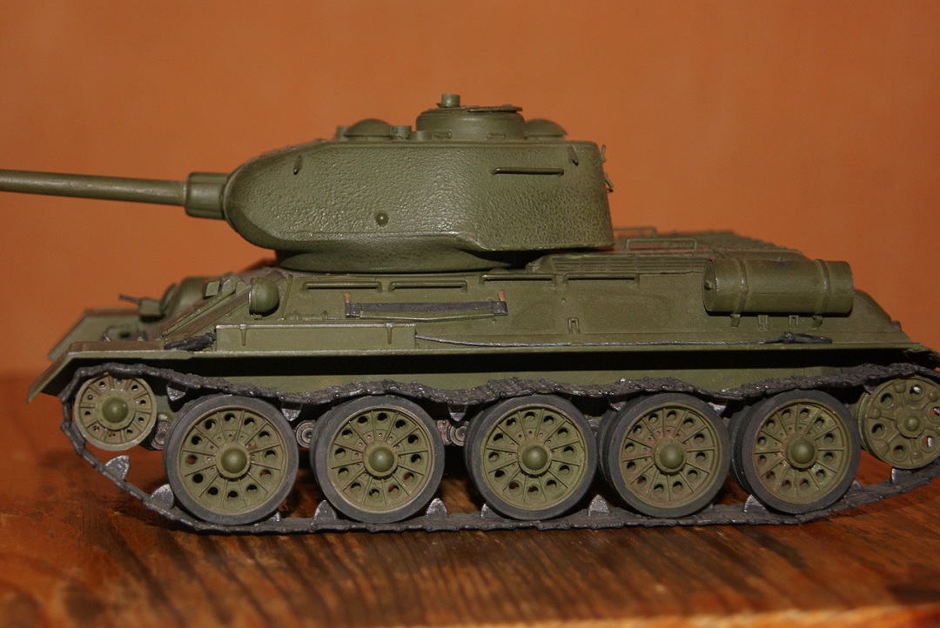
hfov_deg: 27.0
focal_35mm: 75
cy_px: 314
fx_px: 1960
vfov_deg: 18.2
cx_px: 470
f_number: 5.6
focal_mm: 50
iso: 400
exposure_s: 1/80
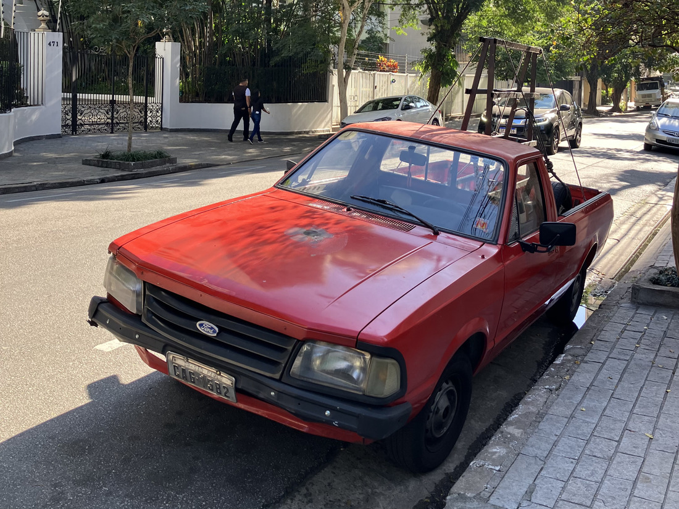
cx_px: 340
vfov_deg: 49.7
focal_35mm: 28
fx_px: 549
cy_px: 254
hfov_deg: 63.4
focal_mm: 3.99
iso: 25
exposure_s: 1/173
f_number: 1.8
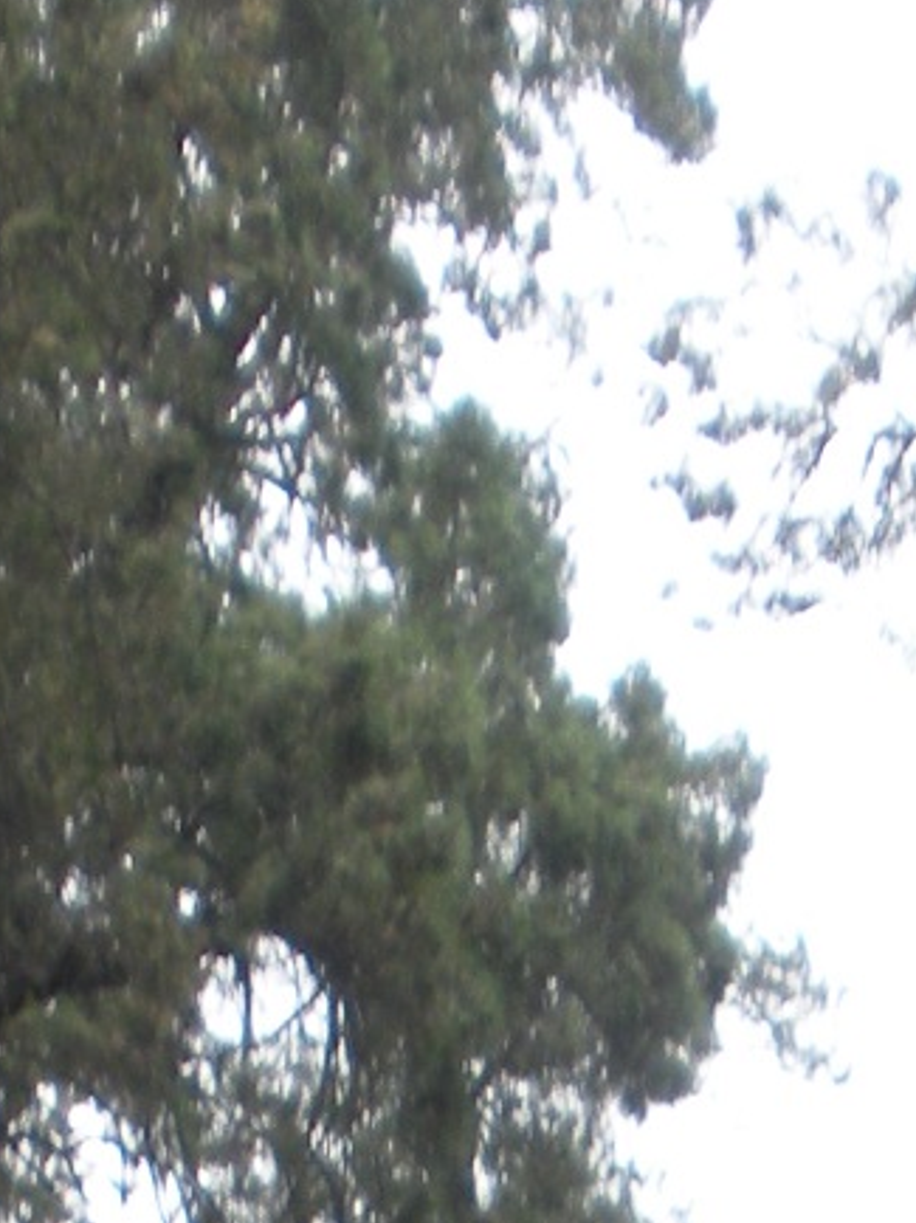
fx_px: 5863
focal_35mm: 166
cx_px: 679
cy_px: 2618
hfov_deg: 8.9
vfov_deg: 10.7
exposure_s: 1/94.4
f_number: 3.5
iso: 64
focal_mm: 6.3
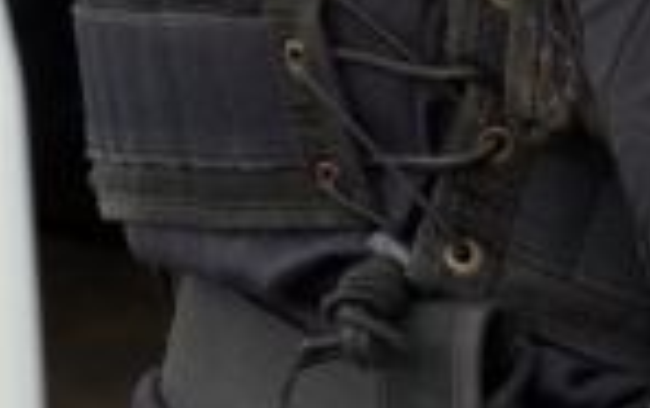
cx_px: 788
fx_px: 21911
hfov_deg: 1.7
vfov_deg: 1.1
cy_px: -794
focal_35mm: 1235
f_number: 8
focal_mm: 200
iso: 320
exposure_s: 1/320
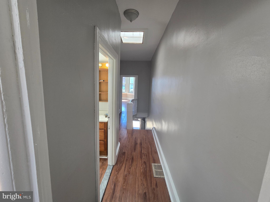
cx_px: 135
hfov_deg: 106.2
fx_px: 101
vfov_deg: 89.9
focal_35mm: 13
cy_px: 101
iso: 80
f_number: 2.2
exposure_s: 1/60
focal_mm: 2.2
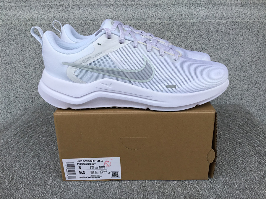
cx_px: 133
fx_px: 238
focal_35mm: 31
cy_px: 100
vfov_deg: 45.4
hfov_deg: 58.4
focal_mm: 3.3
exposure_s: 1/519
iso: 25
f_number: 2.4
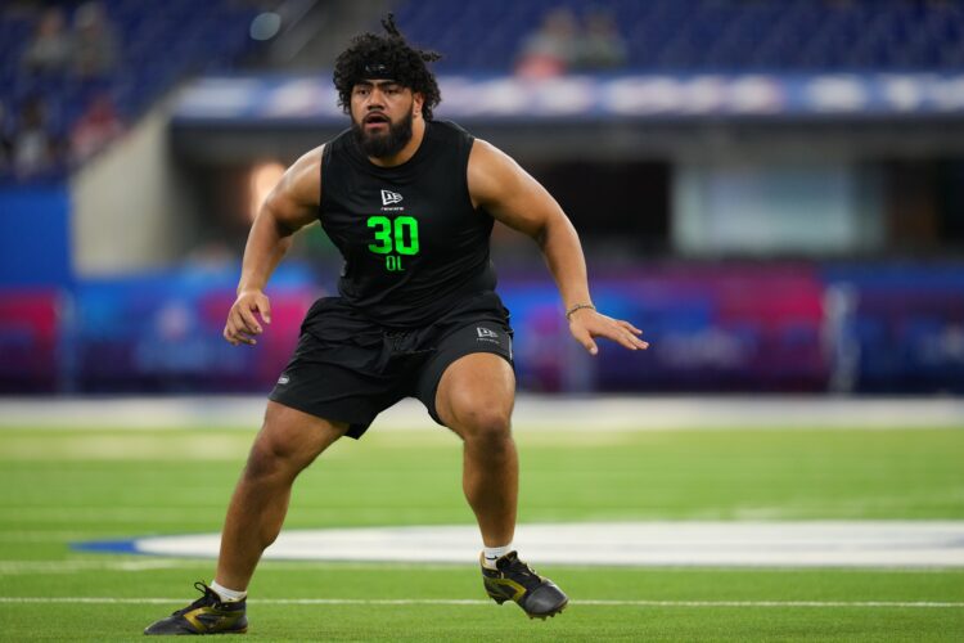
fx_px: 10710
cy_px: 322
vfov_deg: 3.4
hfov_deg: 5.2
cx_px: 482
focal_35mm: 400
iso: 3200
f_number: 2.8
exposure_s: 1/2500
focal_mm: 400
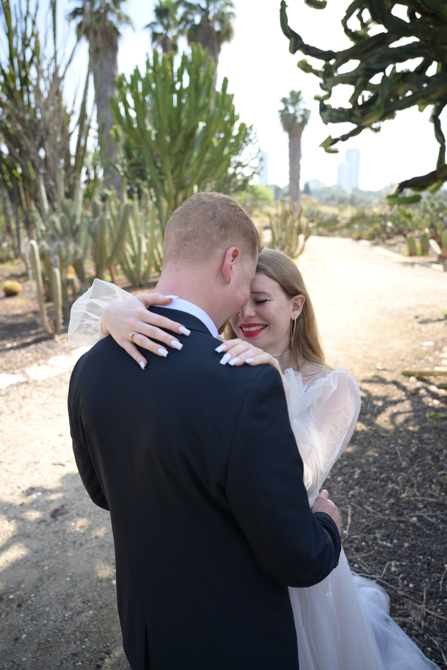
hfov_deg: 49.6
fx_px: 484
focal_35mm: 26
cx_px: 224
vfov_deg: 69.4
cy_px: 335
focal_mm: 26
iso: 100
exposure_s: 1/500
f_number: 2.8
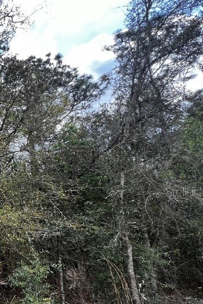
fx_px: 236
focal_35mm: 28
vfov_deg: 64.4
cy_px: 191
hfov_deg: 30.1
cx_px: -92
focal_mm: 1.57
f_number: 1.8
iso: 32
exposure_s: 1/288
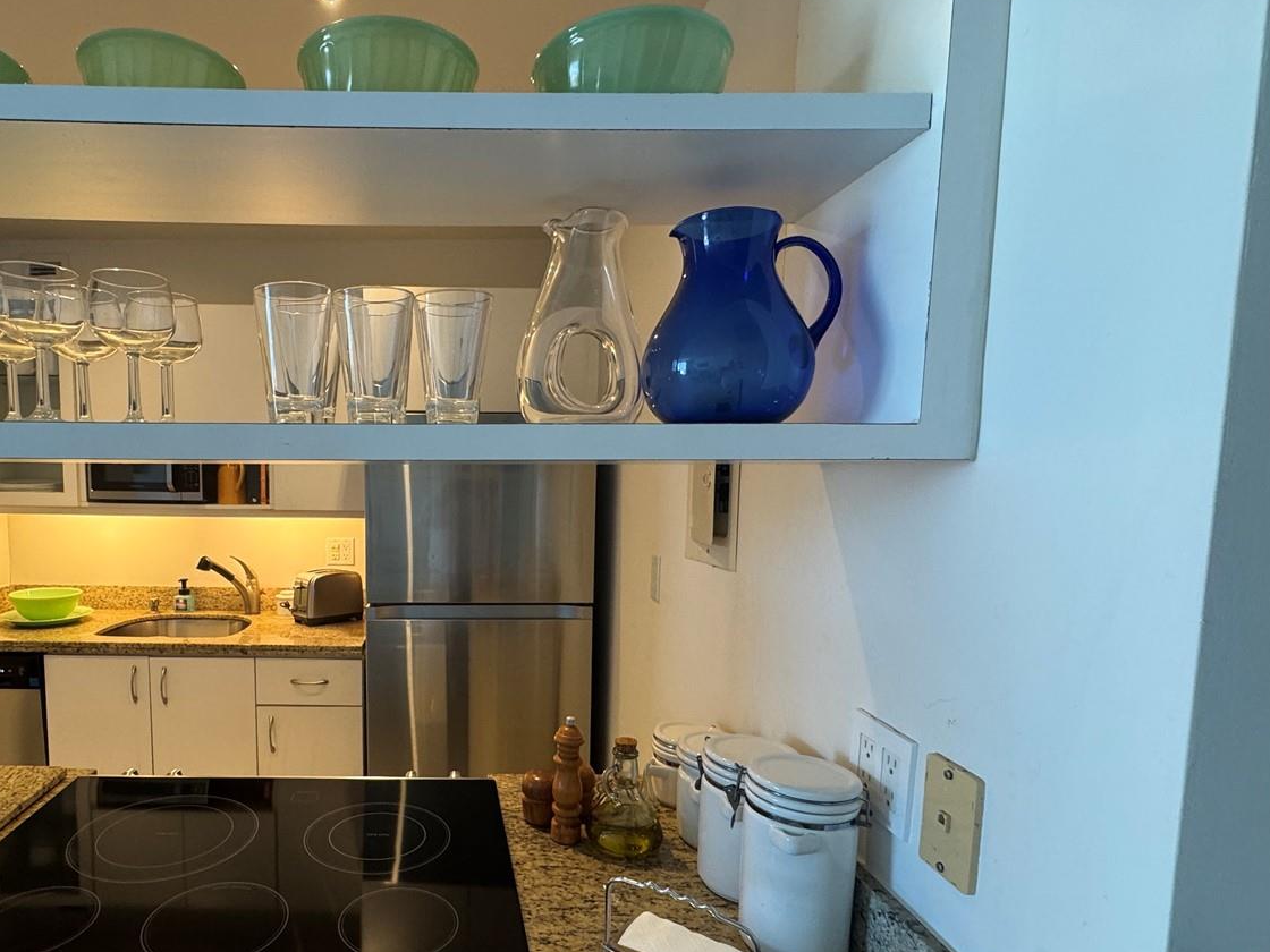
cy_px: 555
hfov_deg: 79.7
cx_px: 452
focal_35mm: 20
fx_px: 734
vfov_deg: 65.5
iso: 200
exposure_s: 1/60
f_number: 2.2
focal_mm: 2.22
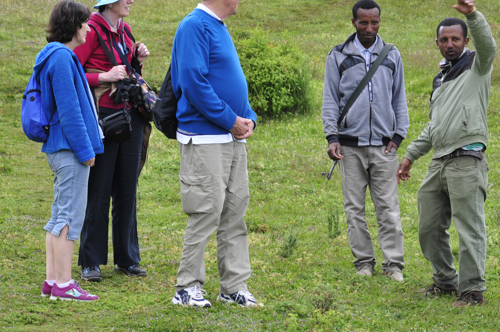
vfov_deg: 10.6
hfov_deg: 15.9
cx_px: 235
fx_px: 1791
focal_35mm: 129
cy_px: 109
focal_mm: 85
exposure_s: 1/80
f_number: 11
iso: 200
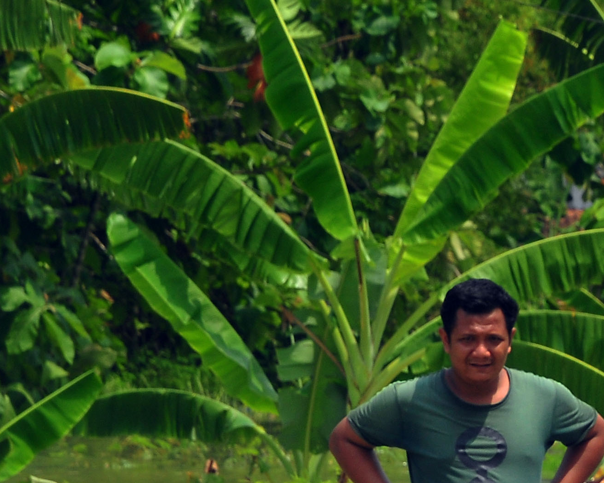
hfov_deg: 4.9
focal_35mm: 390
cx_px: 768
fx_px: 6964
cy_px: 569
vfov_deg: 4.0
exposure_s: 1/350
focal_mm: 85
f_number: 9.5
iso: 200
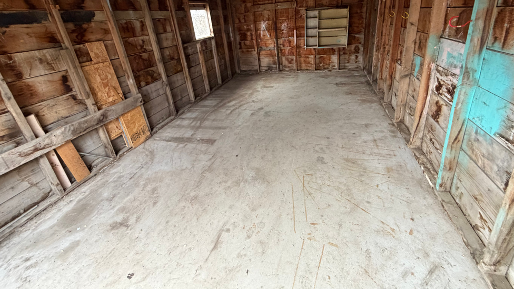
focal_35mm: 16
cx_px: 266
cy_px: 96
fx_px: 218
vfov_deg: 65.3
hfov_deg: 99.3
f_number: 2.2
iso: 400
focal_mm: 2.22
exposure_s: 1/60
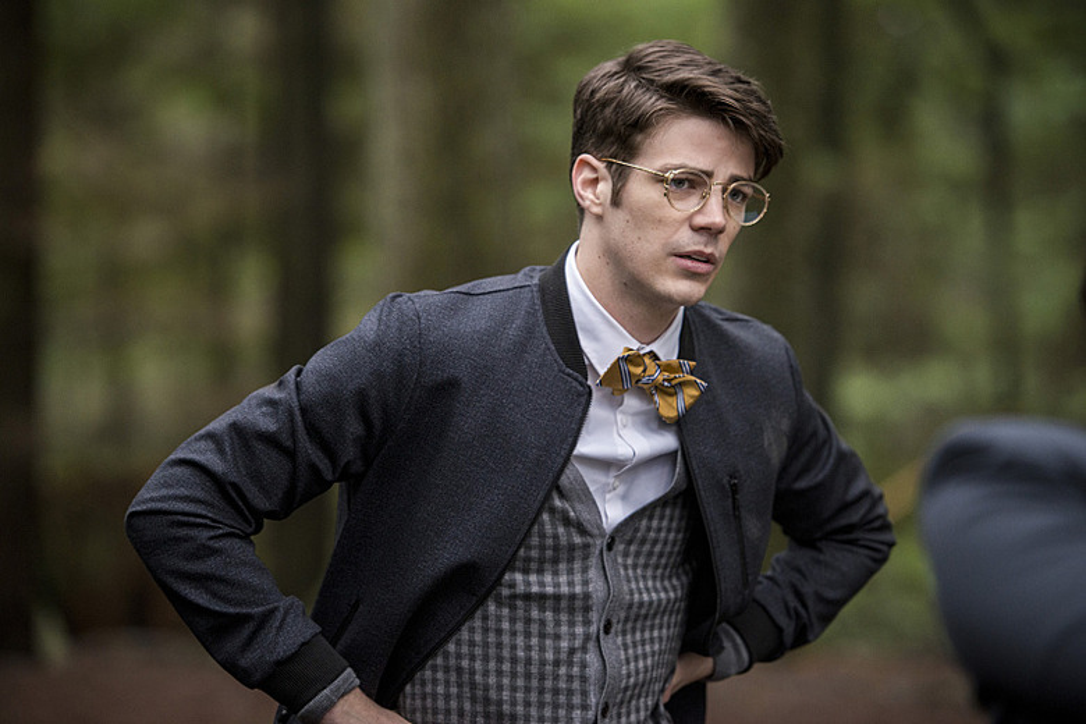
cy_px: 362
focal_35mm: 140
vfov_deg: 9.8
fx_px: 4223
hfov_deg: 14.7
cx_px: 543
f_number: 2.8
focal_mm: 140
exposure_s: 1/125
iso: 1600
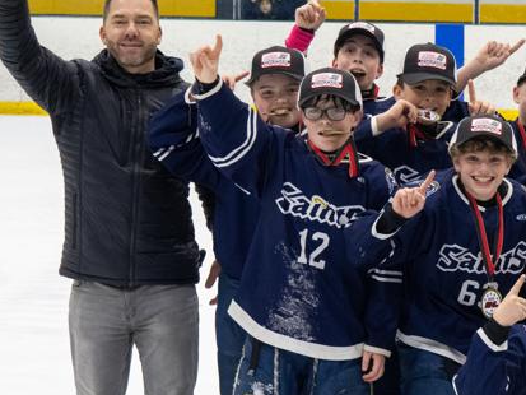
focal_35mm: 167
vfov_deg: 8.9
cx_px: 629
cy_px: 332
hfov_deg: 11.6
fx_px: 2538
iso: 4000
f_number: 8
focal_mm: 70
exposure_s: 1/125
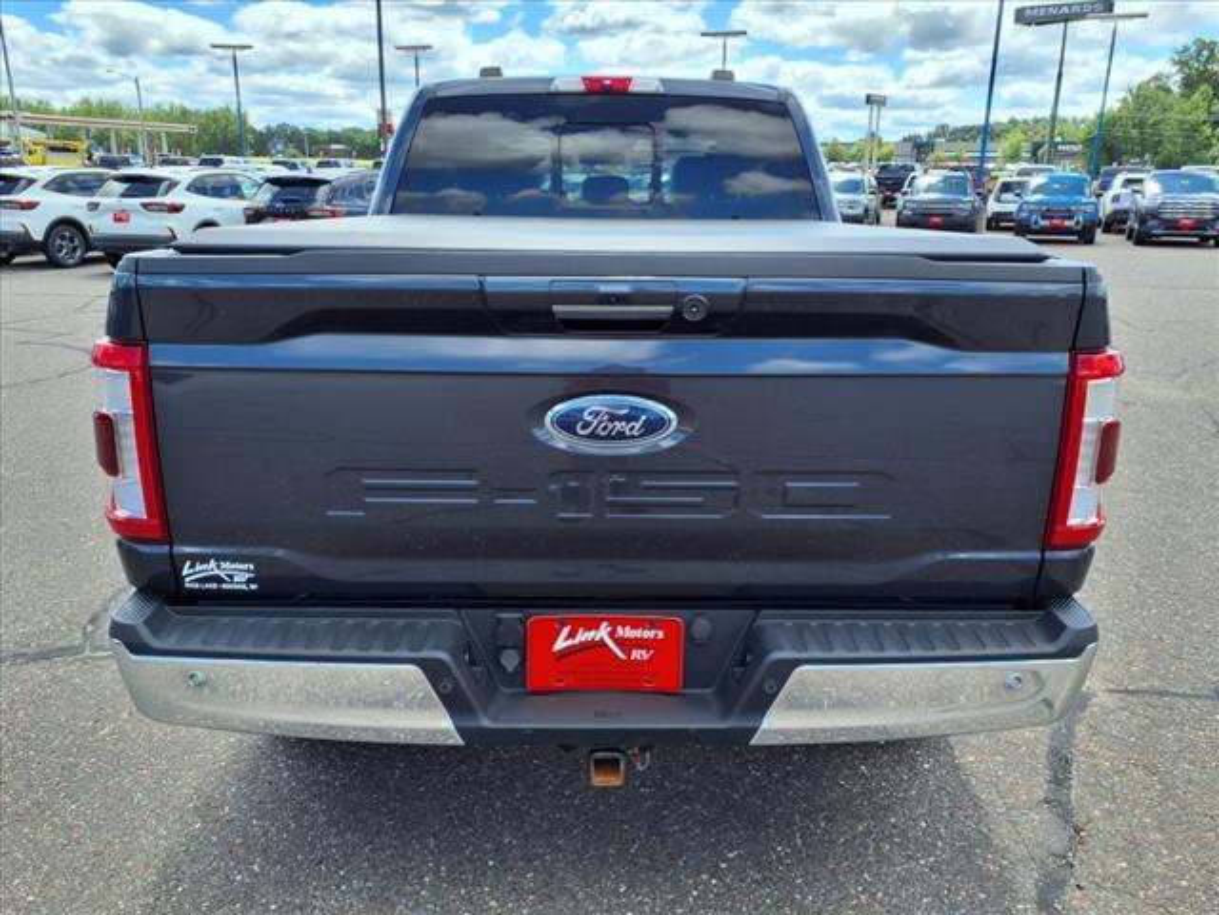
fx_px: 951
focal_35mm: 27
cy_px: 458
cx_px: 610
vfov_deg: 51.4
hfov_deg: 65.3
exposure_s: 1/588
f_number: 1.9
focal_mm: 3.58
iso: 40
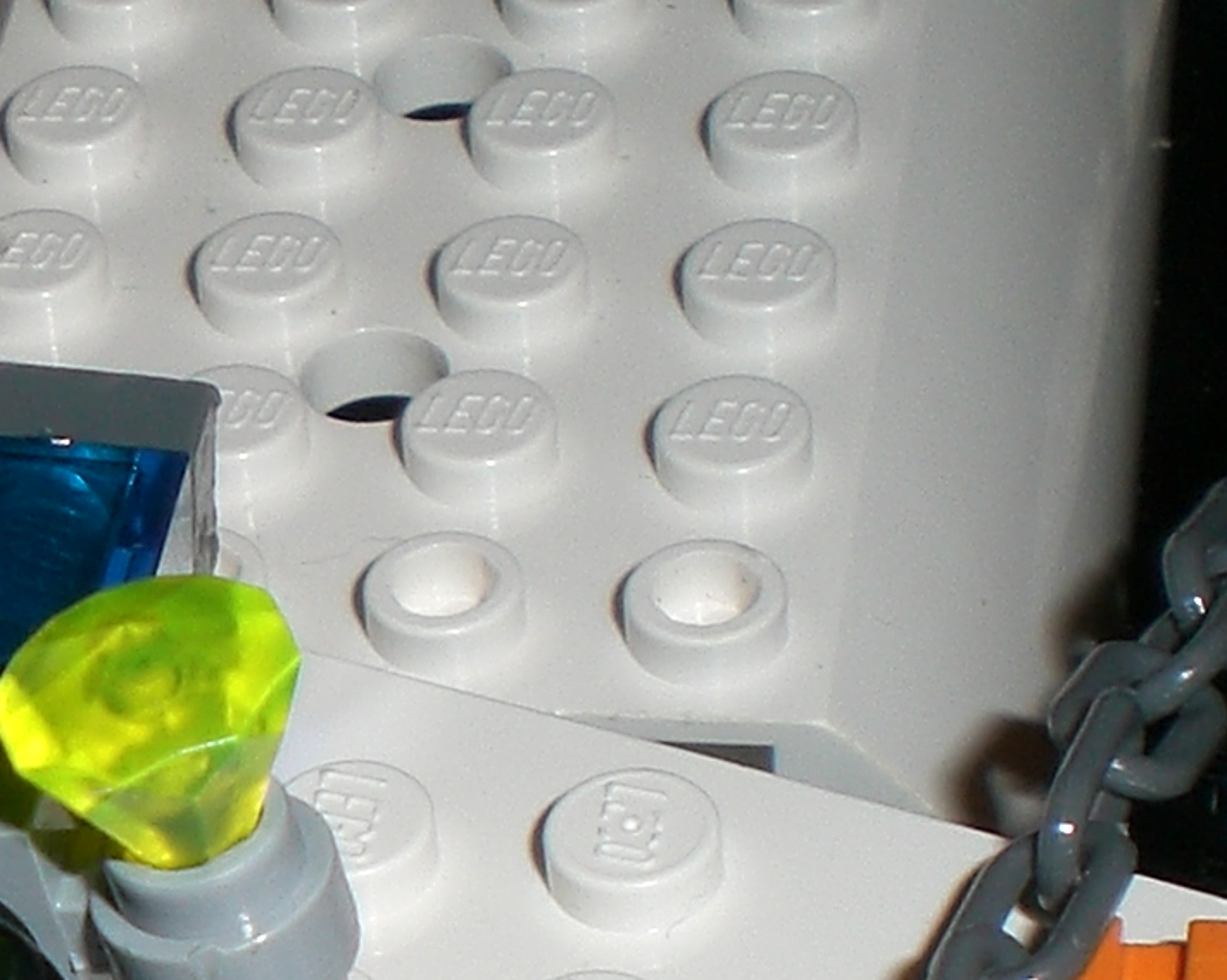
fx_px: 5335
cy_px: 1410
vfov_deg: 10.2
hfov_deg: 12.2
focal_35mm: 147
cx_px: -842
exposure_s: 1/60
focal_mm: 6.3
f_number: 4.4
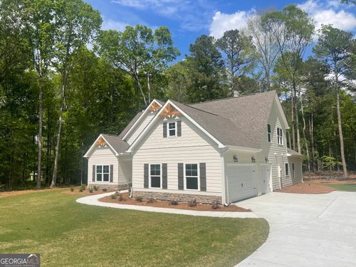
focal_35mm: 25
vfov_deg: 54.9
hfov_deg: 69.4
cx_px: 178
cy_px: 134
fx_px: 257
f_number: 1.6
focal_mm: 5.1
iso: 32
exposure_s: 1/5618
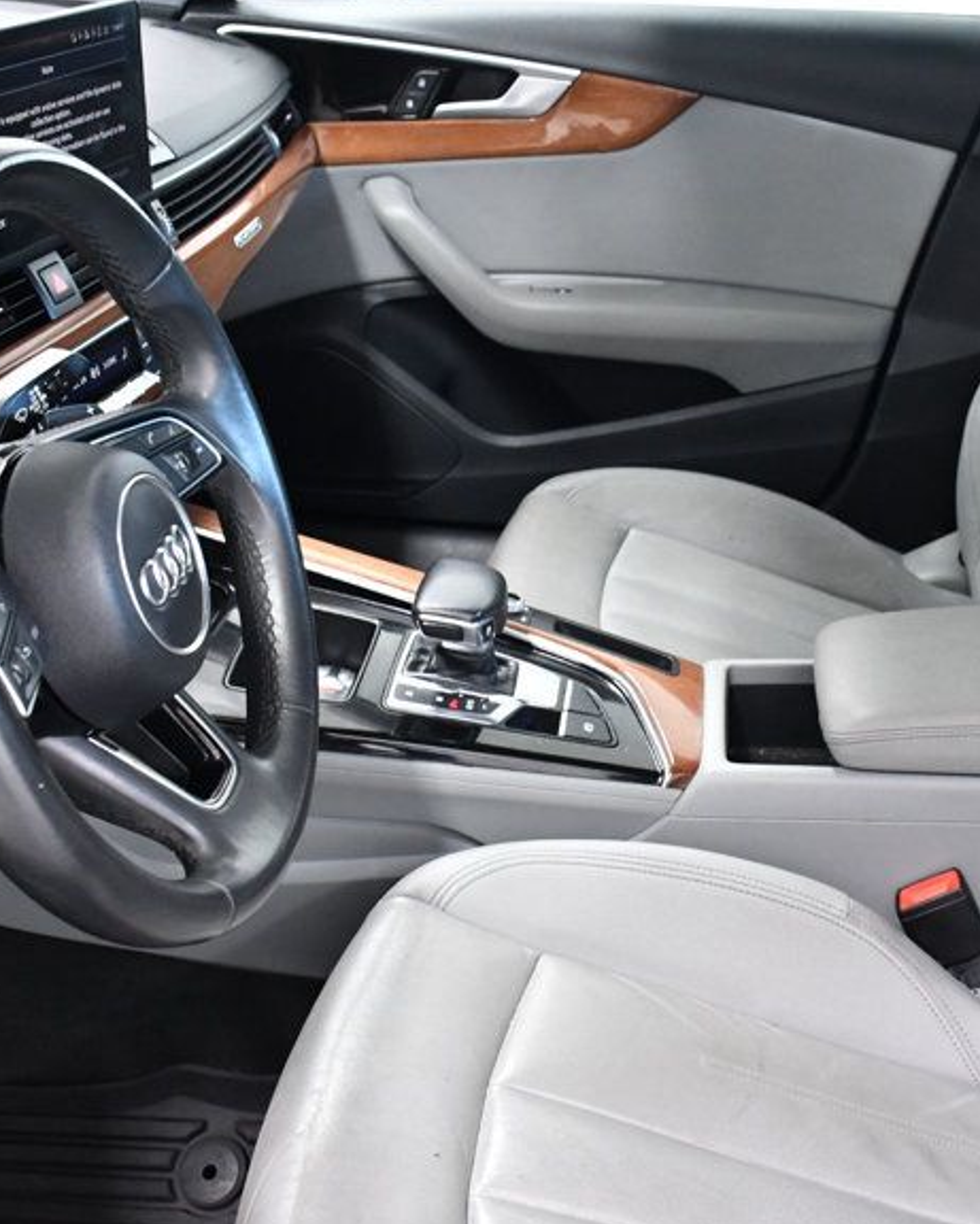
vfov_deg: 41.1
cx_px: 680
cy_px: 567
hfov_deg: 33.1
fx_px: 1631
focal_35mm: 45
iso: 2500
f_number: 5
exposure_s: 1/100
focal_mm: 18
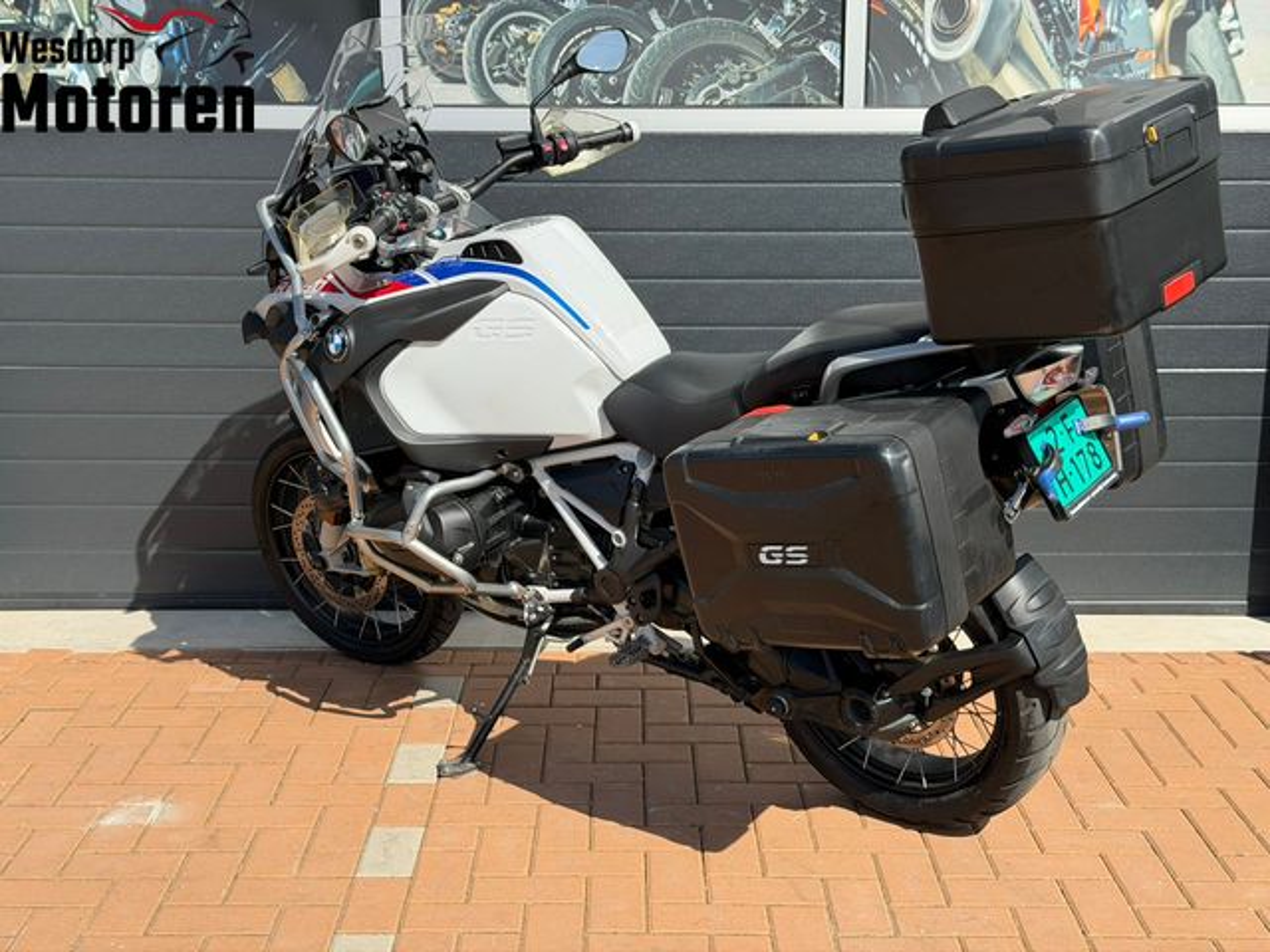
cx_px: 635
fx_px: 1761
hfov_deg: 39.7
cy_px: 476
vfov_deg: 30.3
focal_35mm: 48
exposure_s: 1/2976
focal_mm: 6.76
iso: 64
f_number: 1.78
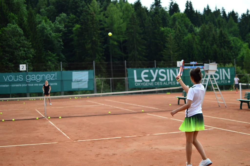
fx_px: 364
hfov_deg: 37.9
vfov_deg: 25.7
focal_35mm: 52
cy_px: 83
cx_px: 125
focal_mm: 35
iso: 100
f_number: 1.8
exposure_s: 1/2500
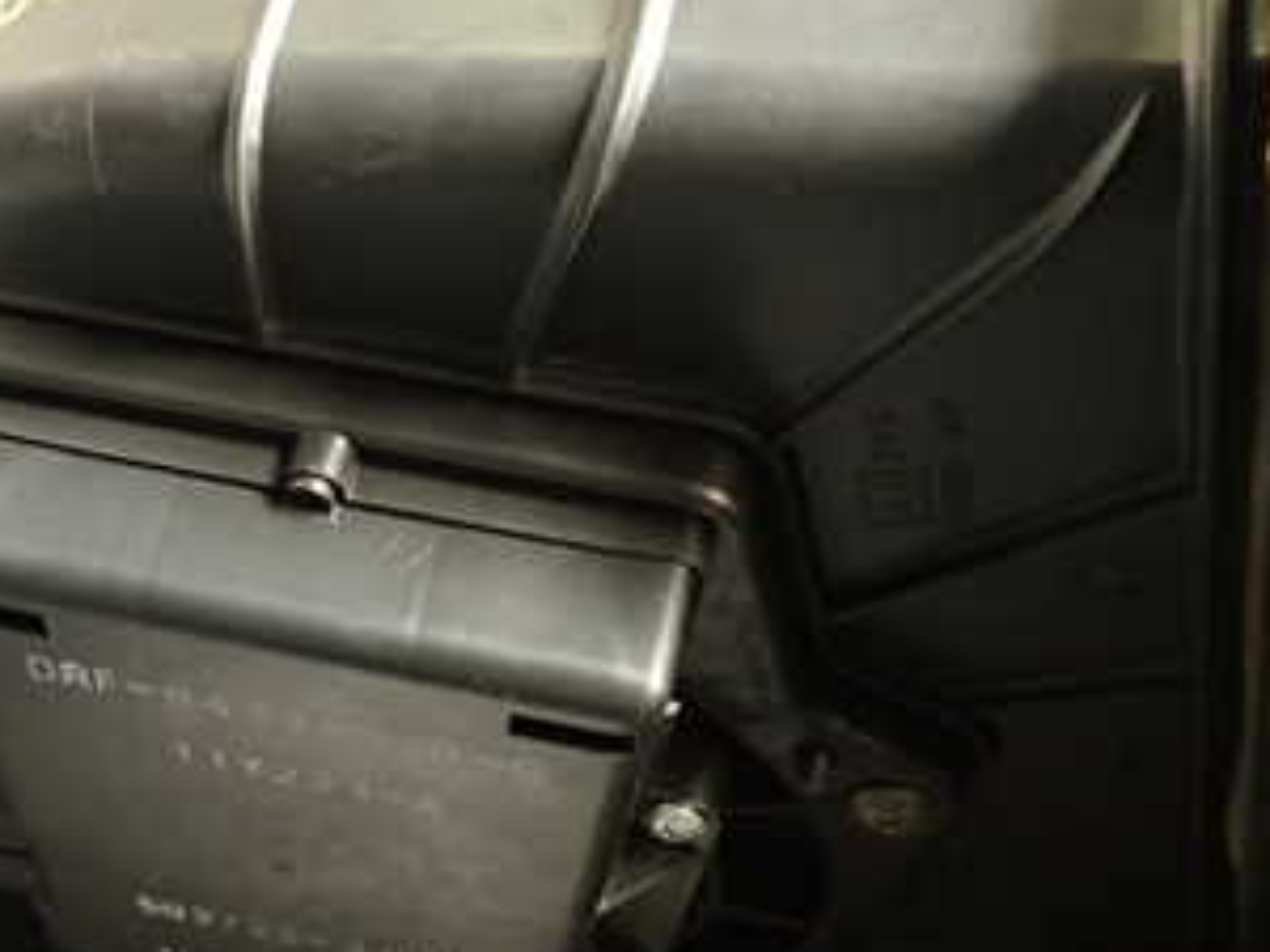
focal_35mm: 50
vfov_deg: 29.0
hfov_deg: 36.6
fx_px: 1834
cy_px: 605
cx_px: 212
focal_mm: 4.5
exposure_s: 1/30
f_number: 2
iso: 400
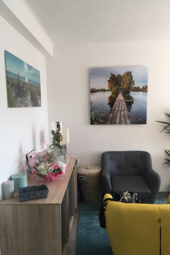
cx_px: 84
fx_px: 219
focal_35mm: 31
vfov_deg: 60.3
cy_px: 130
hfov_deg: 42.3
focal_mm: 4.15
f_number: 2.2
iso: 32
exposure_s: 1/50
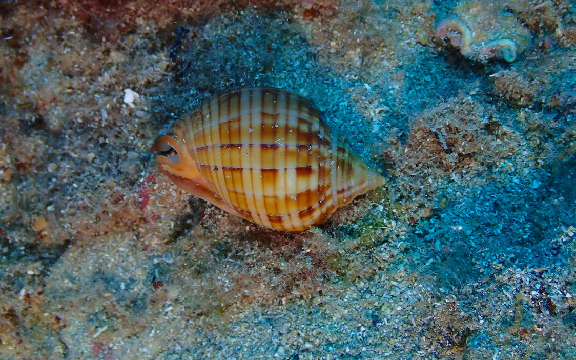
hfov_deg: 35.7
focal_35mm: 57
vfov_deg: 22.7
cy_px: 146
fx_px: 895
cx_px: 286
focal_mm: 9.61
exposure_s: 1/200
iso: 100
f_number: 4.5
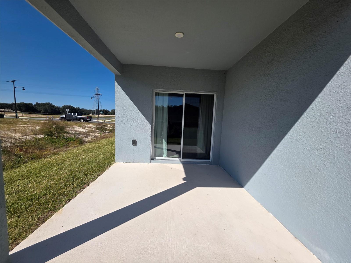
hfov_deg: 106.2
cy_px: 132
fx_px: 132
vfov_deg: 89.9
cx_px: 176
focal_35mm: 13
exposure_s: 1/3953
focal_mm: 2.2
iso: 40
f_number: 1.9
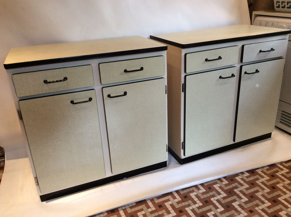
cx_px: 146
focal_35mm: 32
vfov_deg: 44.1
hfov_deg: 56.9
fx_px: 269
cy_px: 108
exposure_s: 1/25
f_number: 2.4
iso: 125
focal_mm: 3.3
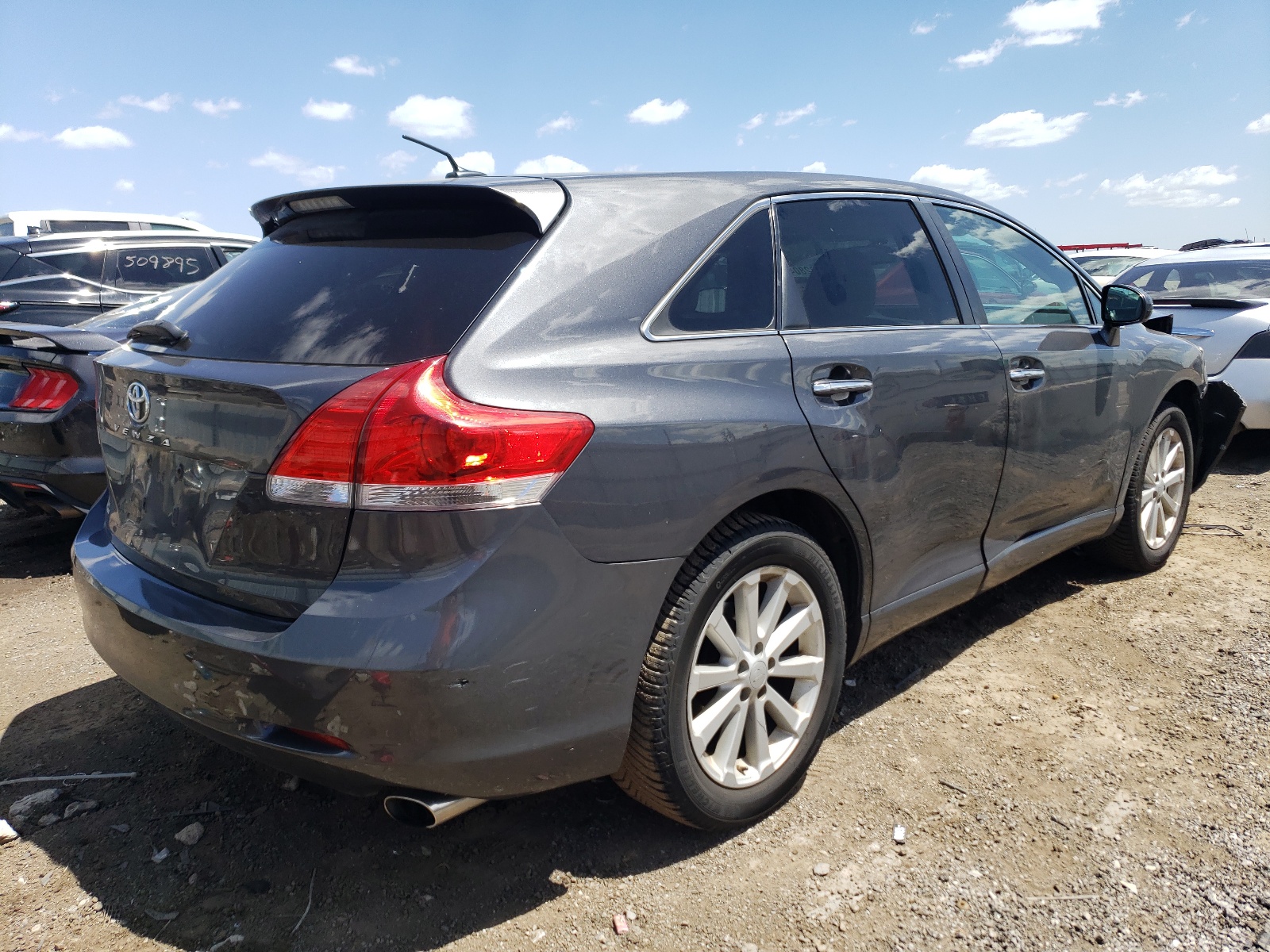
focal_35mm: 26
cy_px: 476
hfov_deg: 67.3
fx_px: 954
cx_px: 635
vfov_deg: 53.1
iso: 50
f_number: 1.5
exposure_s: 1/2000
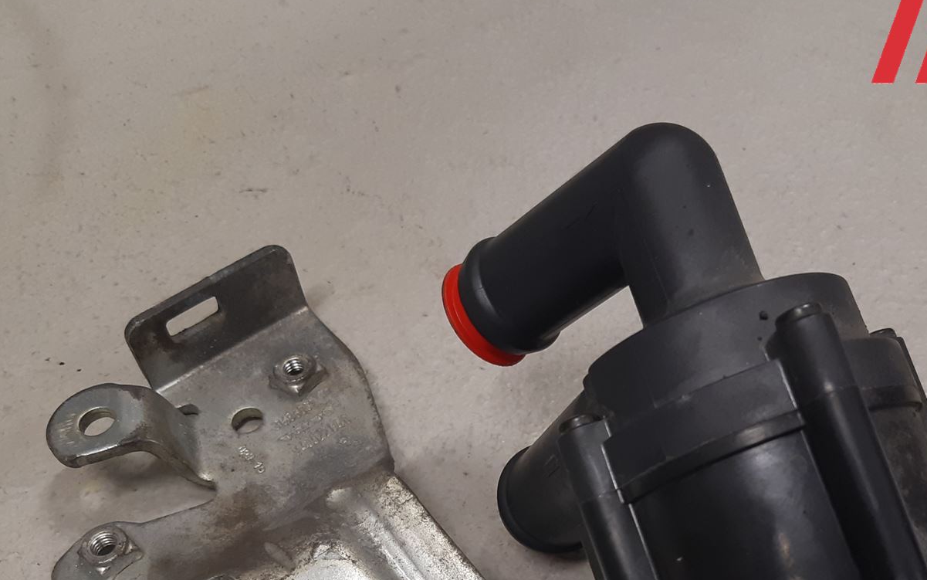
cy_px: 546
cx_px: 555
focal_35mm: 47
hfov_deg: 42.4
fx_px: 1188
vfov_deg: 26.3
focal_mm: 3.93
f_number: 1.7
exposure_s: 1/50
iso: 100
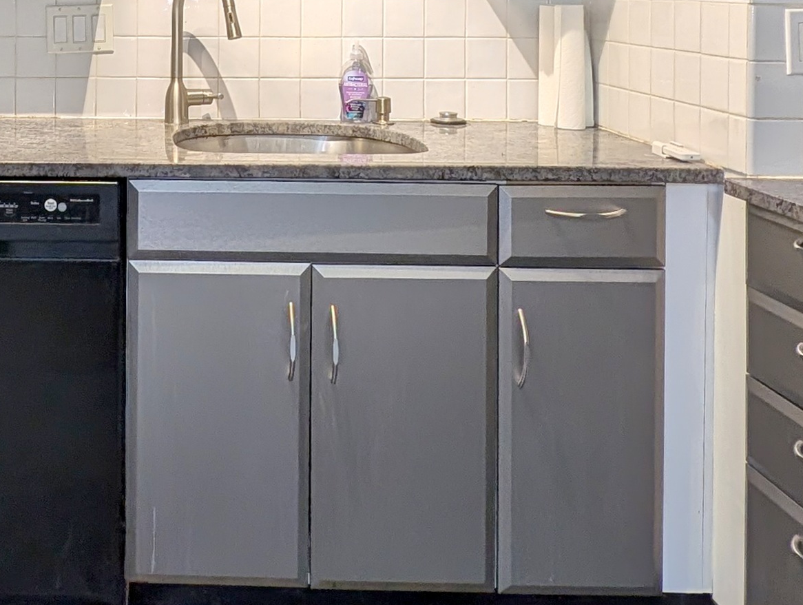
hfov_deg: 42.2
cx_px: 132
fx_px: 976
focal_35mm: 42
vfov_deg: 31.7
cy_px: -6
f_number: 1.95
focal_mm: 2.23
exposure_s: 1/23.8
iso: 46
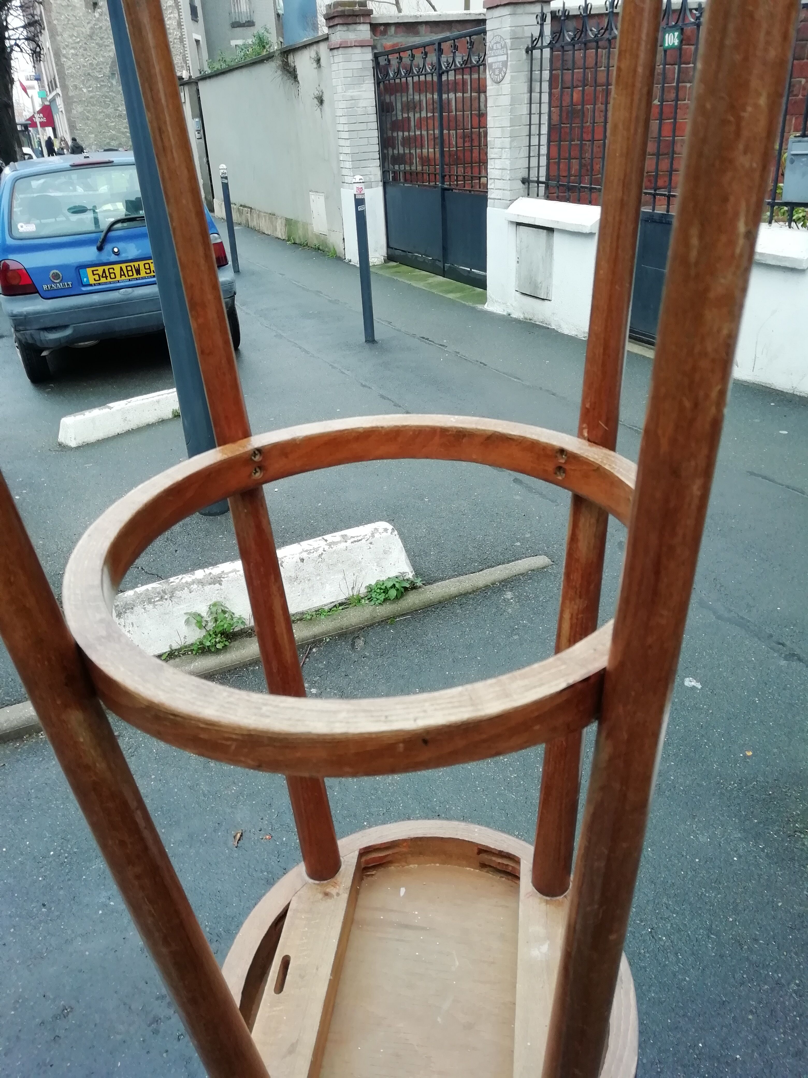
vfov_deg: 67.3
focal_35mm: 26
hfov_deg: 53.1
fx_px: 809
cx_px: 404
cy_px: 539
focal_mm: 3.46
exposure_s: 1/60
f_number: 2.2
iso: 80
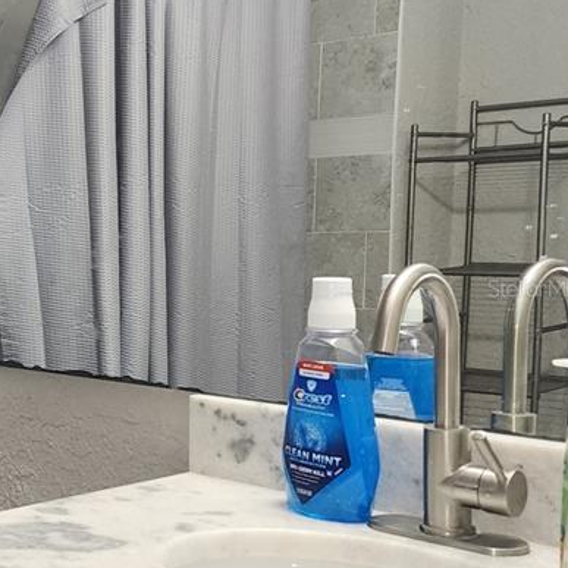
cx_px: -69
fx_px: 1170
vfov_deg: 27.3
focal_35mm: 63
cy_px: 288
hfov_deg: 25.2
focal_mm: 6.4
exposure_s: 1/60
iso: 100
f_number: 1.8
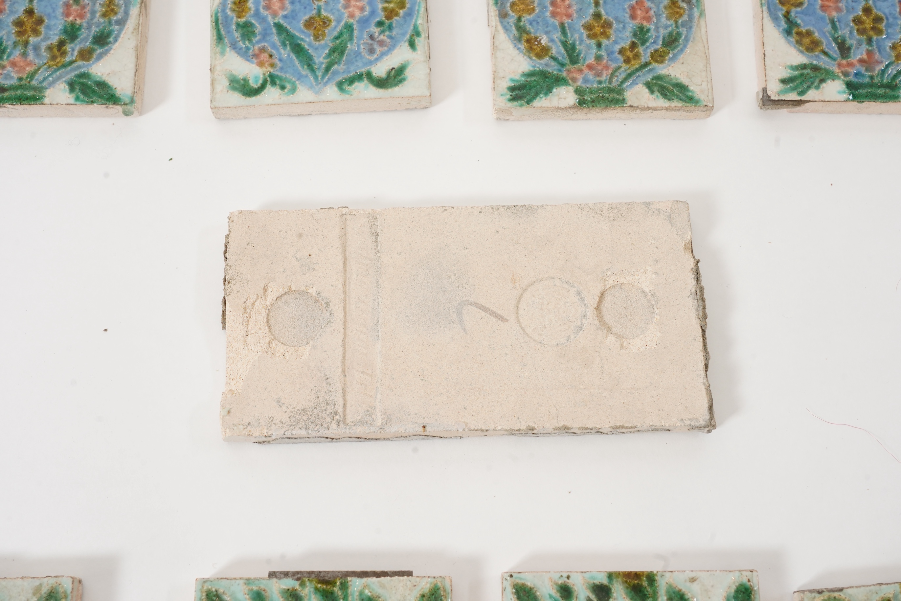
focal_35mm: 42
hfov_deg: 46.4
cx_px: 450
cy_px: 300
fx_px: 1051
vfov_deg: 31.9
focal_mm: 42
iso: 1250
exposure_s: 1/125
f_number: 13
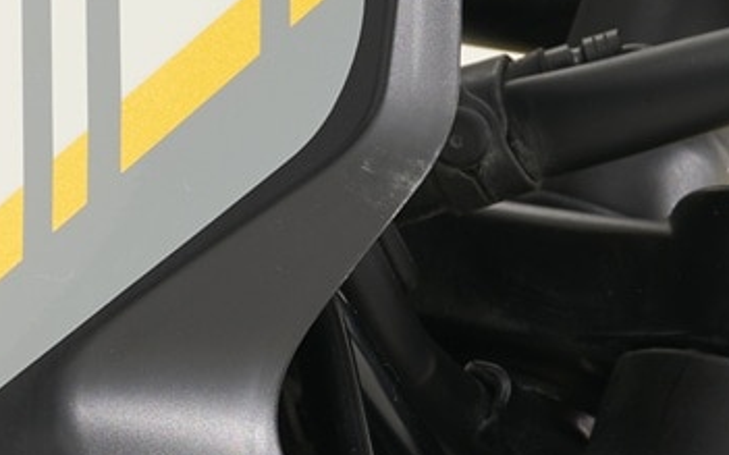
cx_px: -69
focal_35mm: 324
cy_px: -123
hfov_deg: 6.5
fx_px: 6434
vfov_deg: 4.0
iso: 100
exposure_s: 1/2.5
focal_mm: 124
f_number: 10
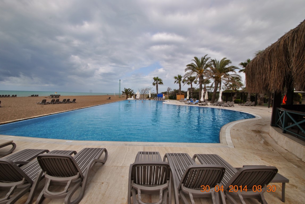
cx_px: 152
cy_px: 102
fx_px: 127
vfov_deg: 77.5
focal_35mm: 15
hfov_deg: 100.3
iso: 100
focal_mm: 10
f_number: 9
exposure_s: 1/320
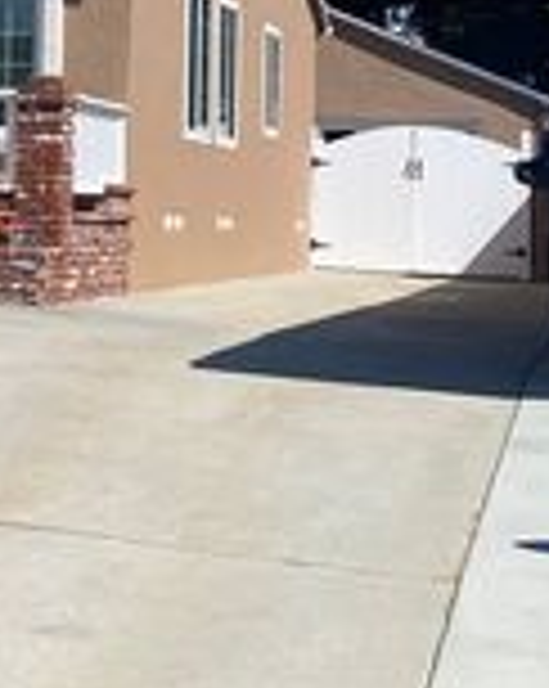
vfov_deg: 22.6
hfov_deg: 15.4
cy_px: 110
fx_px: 1689
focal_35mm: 83
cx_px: -500
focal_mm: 4.25
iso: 32
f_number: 1.8
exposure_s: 1/3610
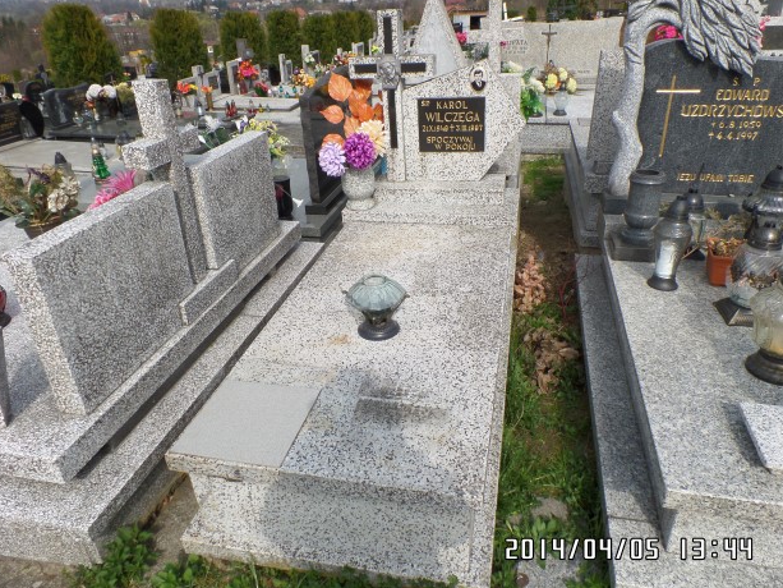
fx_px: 543
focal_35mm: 24
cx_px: 402
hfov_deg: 71.6
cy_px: 286
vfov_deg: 56.8
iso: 100
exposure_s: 1/1000
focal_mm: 4.1
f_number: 3.5
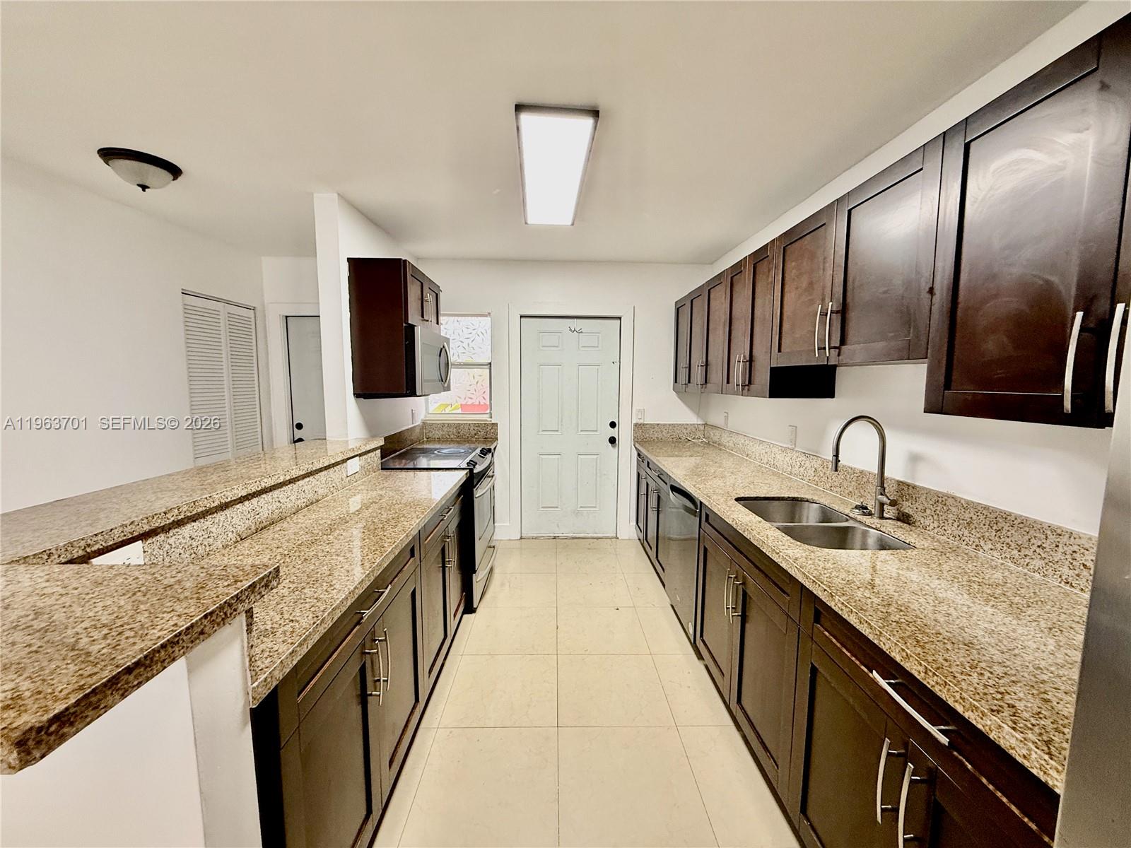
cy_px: 424
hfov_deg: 102.1
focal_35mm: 14
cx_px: 566
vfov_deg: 85.7
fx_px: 457
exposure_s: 1/60
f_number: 2.2
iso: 160
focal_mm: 2.22
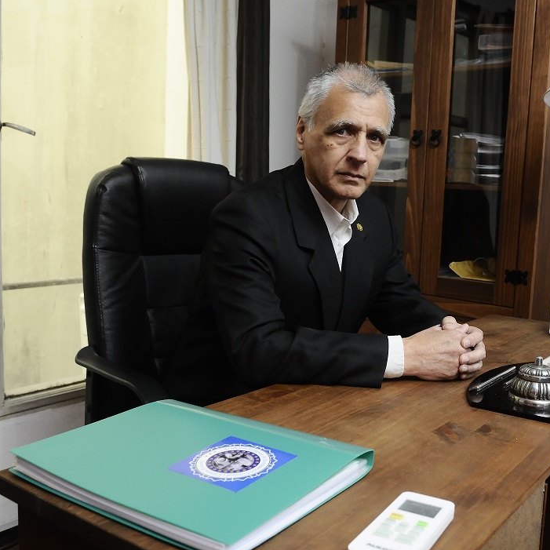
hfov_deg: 23.3
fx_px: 1330
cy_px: 278
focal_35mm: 74
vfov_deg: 23.4
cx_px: 363
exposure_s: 1/50
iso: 800
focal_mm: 38
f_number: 4.5
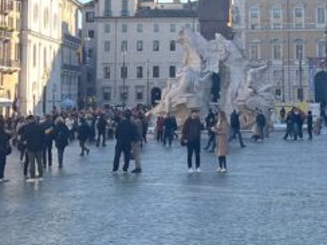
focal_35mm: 109
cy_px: -37
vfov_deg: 13.3
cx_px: 275
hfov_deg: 17.8
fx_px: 1030
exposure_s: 1/3704
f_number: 1.5
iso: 50
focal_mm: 5.7
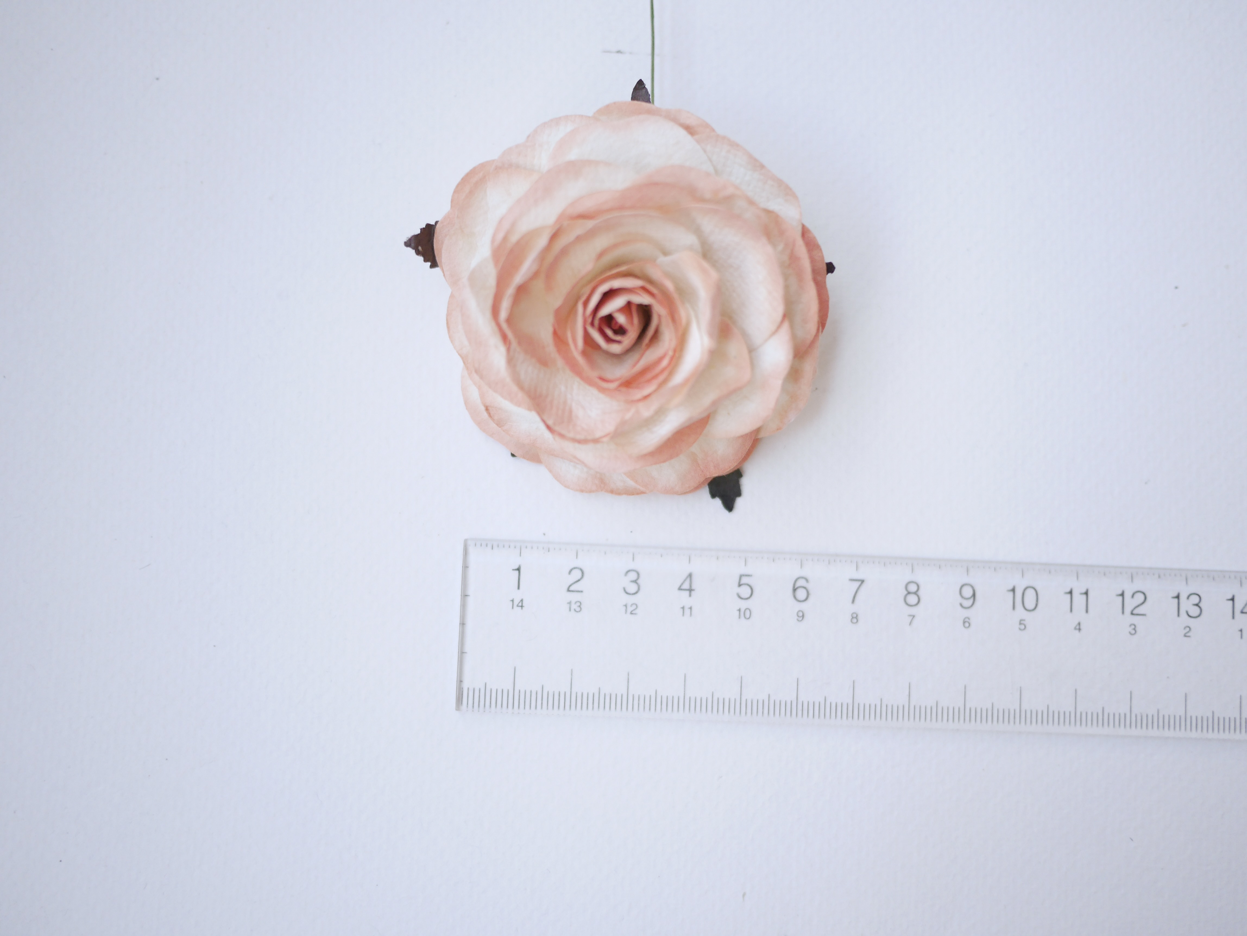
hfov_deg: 46.8
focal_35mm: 40
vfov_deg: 36.0
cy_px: 468
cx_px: 624
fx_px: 1442
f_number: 1.7
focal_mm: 20
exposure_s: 1/60
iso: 640
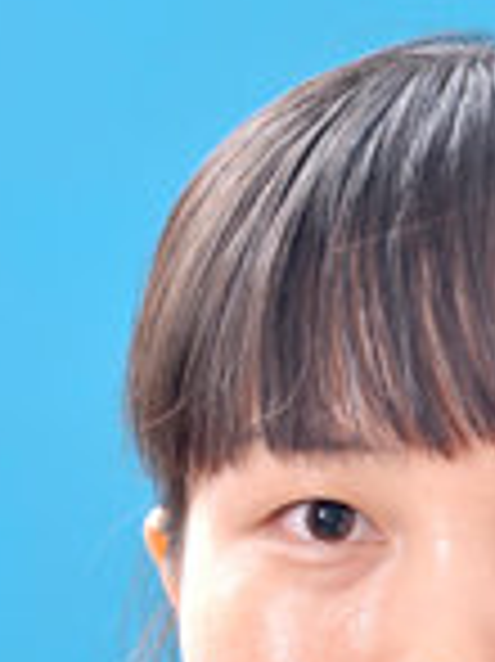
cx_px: 486
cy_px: 840
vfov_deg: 5.2
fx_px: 7256
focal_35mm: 380
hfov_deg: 3.9
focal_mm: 92
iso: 200
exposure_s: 1/125
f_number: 10
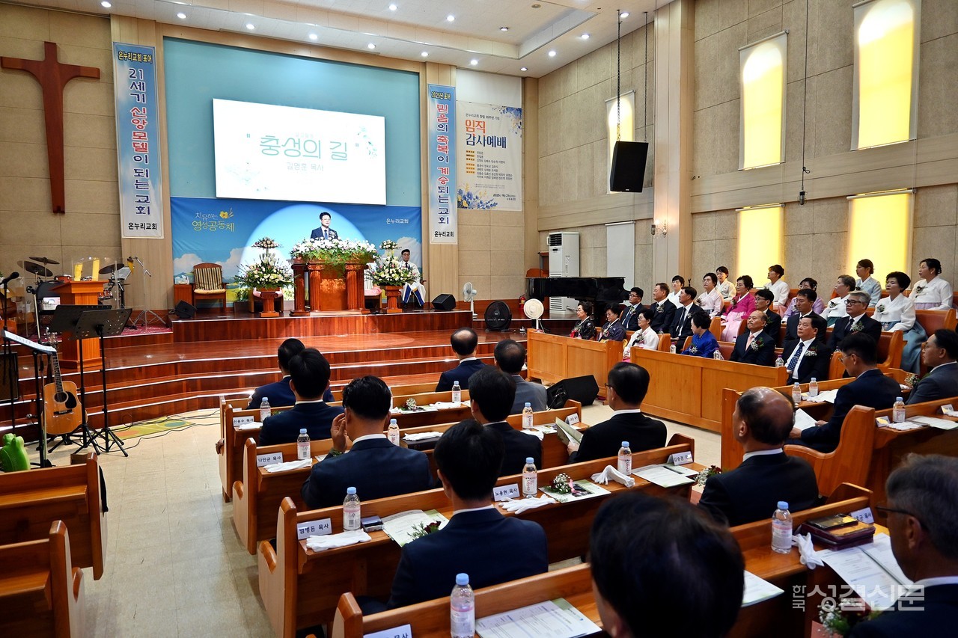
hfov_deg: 73.8
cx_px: 479
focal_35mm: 24
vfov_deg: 53.1
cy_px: 319
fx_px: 639
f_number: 3.5
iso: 560
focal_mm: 16
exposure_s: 1/125
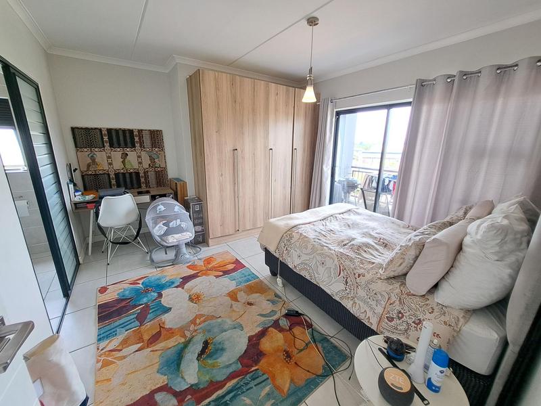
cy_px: 203
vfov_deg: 89.9
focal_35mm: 13
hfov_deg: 106.2
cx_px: 270
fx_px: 203
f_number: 2.2
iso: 64
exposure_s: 1/50
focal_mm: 1.74
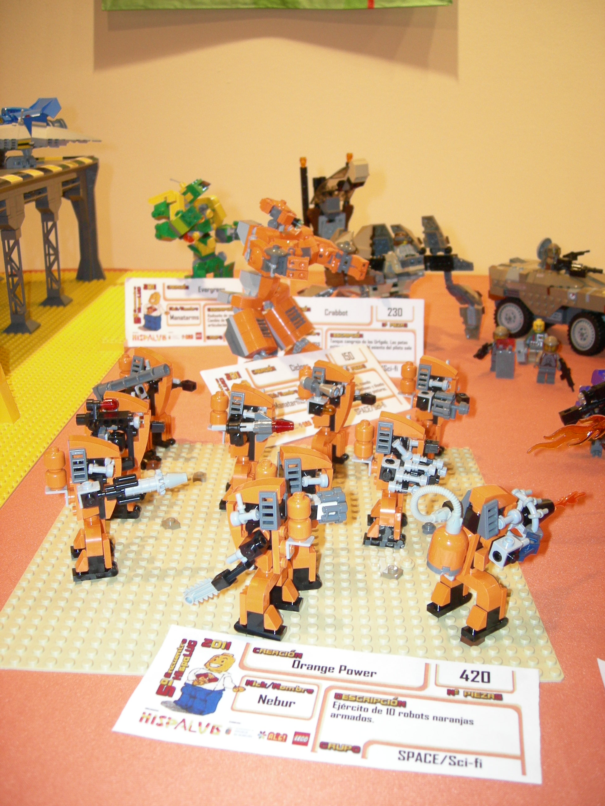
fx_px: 839
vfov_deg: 51.4
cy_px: 403
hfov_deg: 39.7
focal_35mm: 36
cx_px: 302
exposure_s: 1/16
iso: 200
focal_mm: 7.5
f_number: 2.7
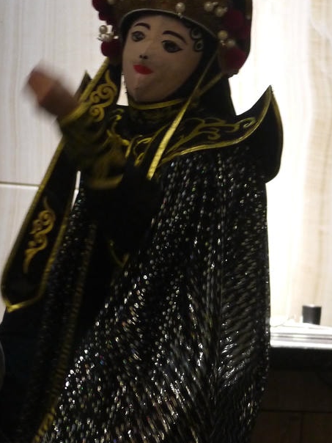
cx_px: 180
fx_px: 1356
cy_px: 343
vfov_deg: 18.4
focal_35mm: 106
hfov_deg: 14.0
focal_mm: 20
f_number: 1.7
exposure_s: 1/40
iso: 800
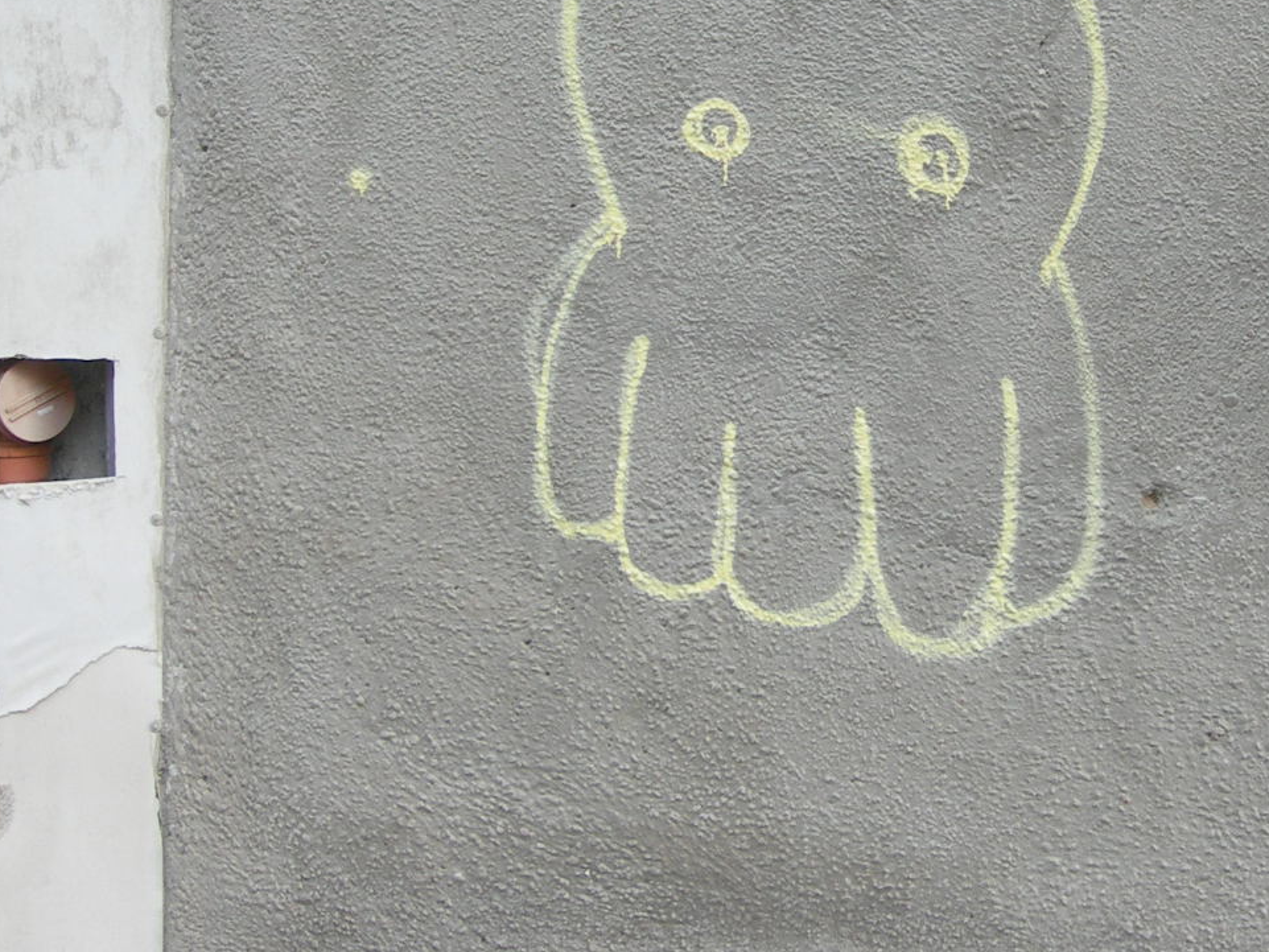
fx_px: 2970
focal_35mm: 81
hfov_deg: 23.6
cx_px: 1092
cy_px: 329
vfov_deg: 18.2
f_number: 2.8
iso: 100
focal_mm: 7.8
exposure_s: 1/128
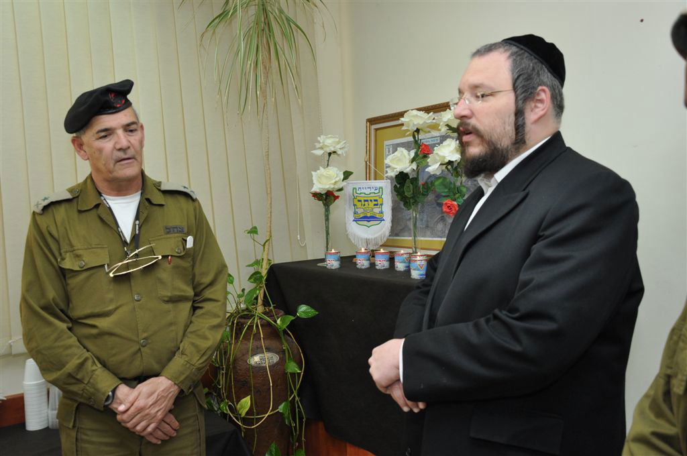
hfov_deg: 57.3
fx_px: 629
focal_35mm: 33
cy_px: 228
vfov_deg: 39.9
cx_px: 344
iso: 640
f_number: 5.6
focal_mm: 22
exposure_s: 1/80
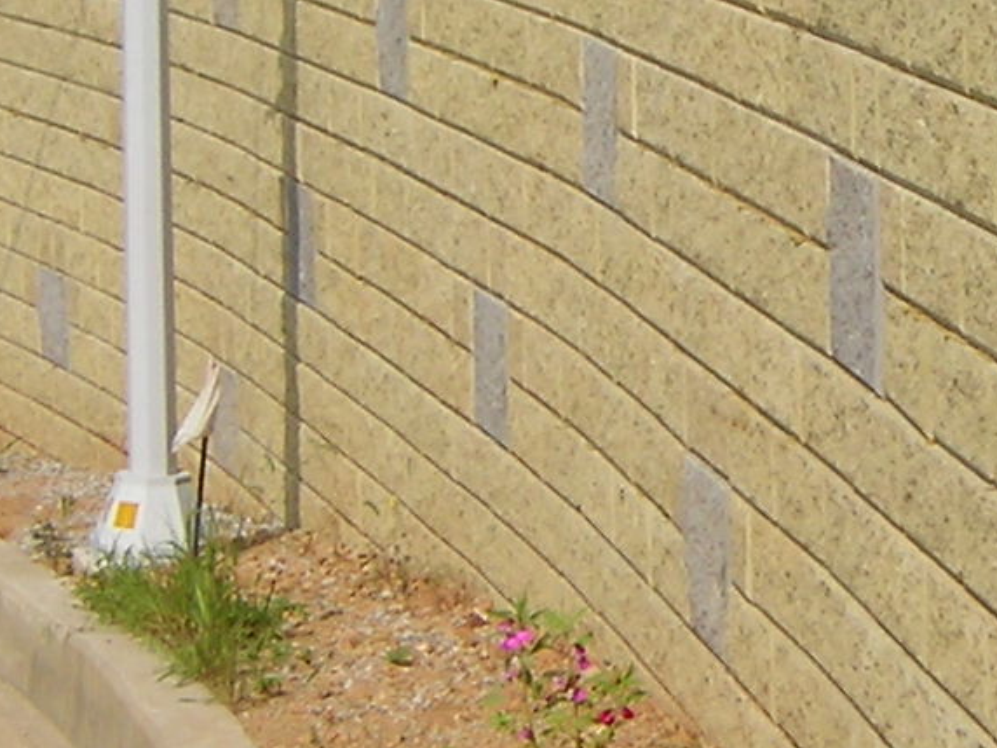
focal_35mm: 163
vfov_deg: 9.1
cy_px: 19
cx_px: 1075
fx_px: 4695
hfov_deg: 11.9
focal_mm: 60
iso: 64
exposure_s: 1/500
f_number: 4.5
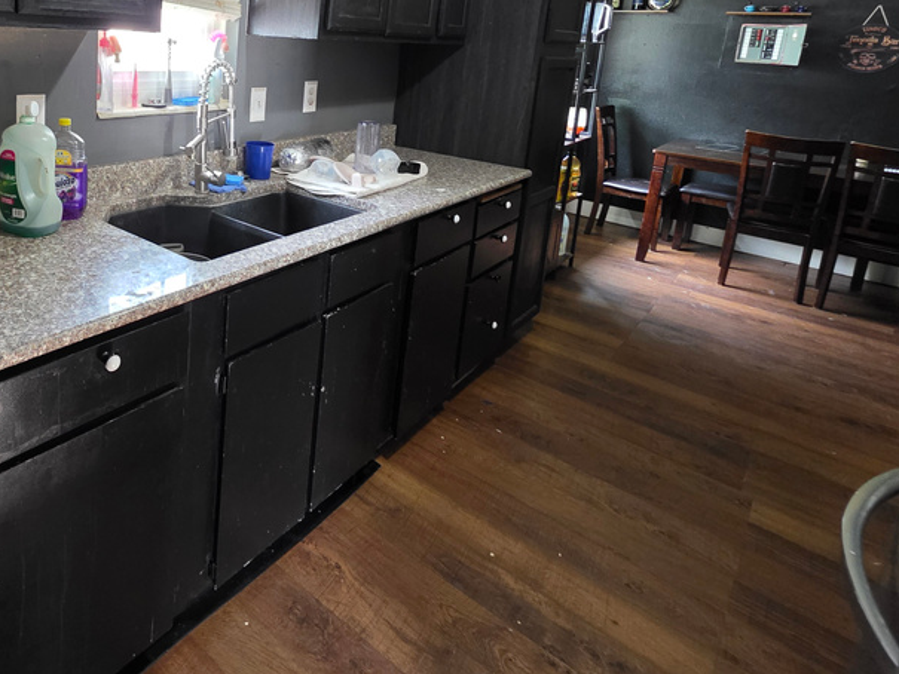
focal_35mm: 22
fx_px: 571
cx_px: 207
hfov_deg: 70.3
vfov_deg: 56.9
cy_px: 141
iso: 800
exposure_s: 1/60
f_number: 1.9
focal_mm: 2.2
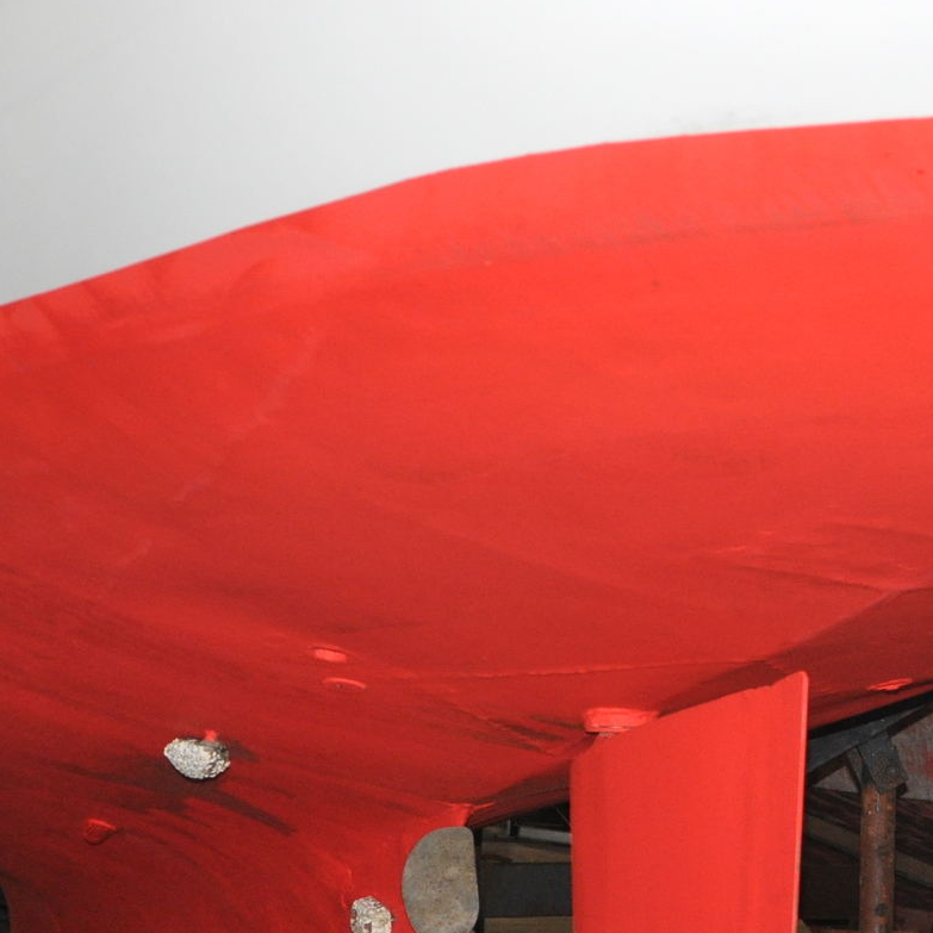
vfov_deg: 20.3
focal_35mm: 85
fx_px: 2603
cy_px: 566
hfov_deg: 19.8
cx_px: 901
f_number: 3.8
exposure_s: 1/60
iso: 800
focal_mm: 21
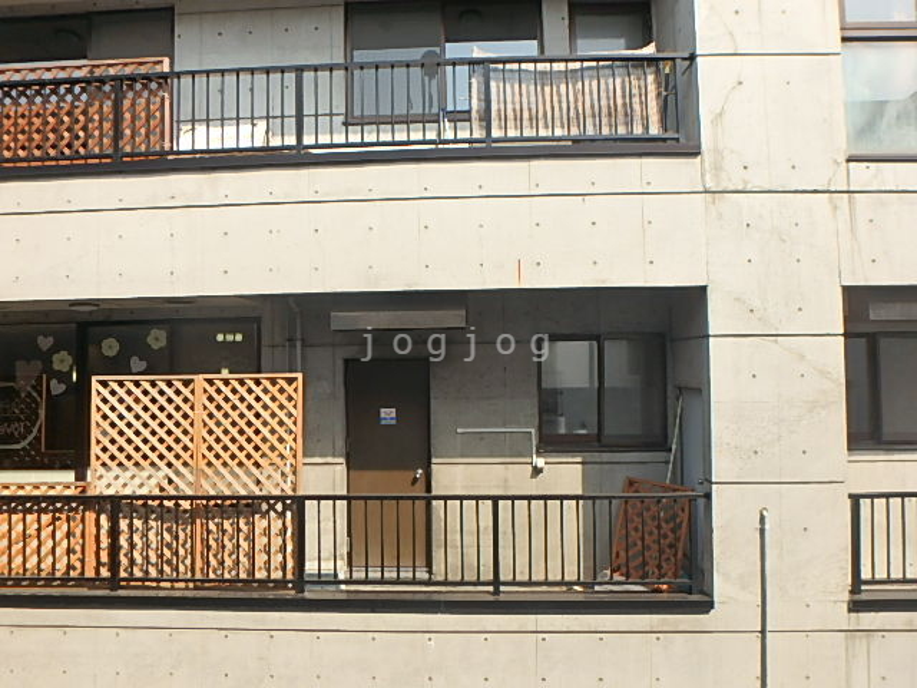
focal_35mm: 21
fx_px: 556
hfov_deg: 79.0
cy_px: 344
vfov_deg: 63.4
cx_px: 458
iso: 125
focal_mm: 3.7
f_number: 3.5
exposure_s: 1/640
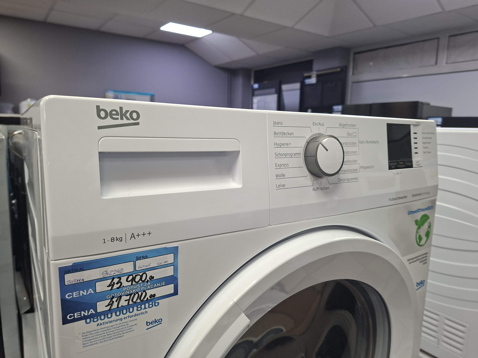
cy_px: 179
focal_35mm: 23
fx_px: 318
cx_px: 239
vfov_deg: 58.9
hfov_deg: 73.9
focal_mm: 5.54
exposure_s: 1/100
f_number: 1.8
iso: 250
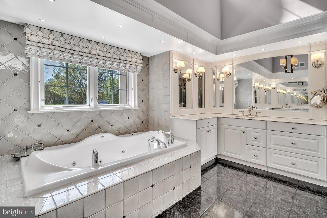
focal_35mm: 16
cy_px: 109
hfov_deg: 96.7
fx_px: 145
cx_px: 164
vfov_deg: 73.7
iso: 320
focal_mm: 16
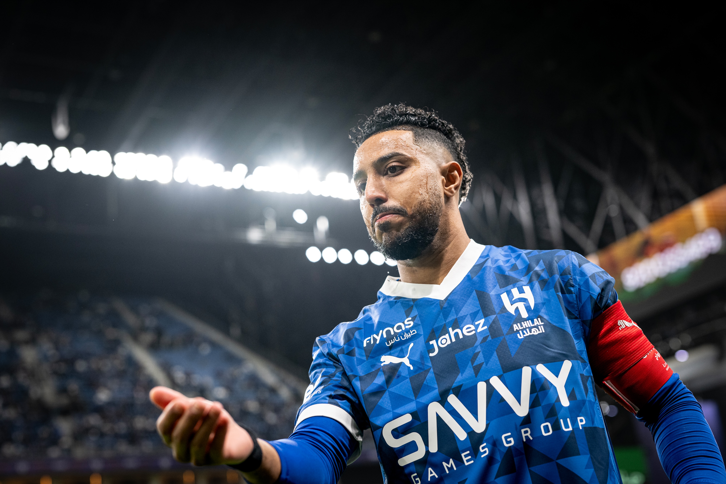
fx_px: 1008
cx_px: 363
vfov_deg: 27.0
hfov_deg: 39.6
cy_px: 242
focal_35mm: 50
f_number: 2.8
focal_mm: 50
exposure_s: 1/1000
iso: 1250
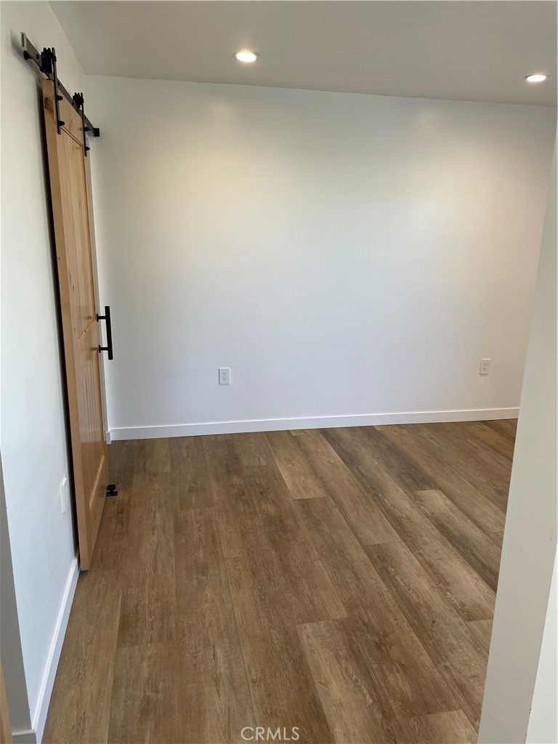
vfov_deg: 67.3
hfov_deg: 53.1
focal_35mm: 26
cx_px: 279
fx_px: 559
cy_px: 372
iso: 125
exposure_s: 1/120
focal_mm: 4.2
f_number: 1.6
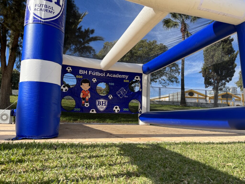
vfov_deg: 53.1
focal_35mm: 26
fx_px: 184
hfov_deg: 67.3
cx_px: 122
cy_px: 92
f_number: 1.6
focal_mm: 5.1
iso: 50
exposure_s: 1/1890
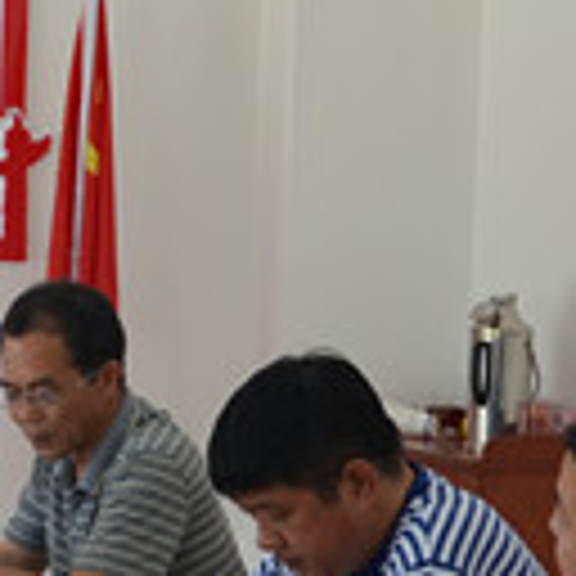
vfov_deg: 9.2
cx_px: -144
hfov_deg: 9.1
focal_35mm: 190
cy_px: 430
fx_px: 3577
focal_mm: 24
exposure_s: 1/80
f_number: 4.5
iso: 400
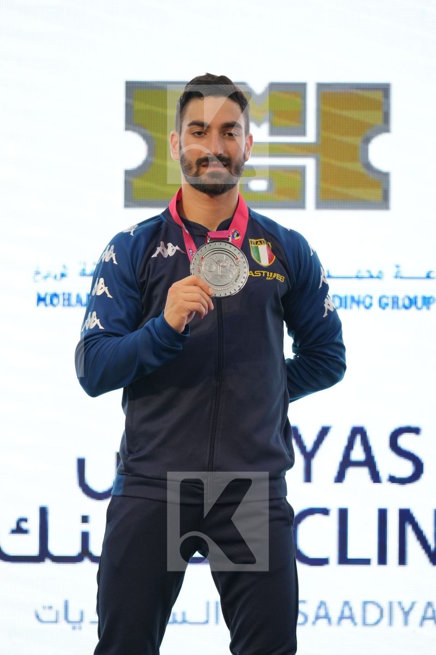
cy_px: 328
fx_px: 5450
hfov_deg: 4.6
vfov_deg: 6.9
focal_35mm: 300
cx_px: 218
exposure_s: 1/250
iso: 500
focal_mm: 200
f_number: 2.8
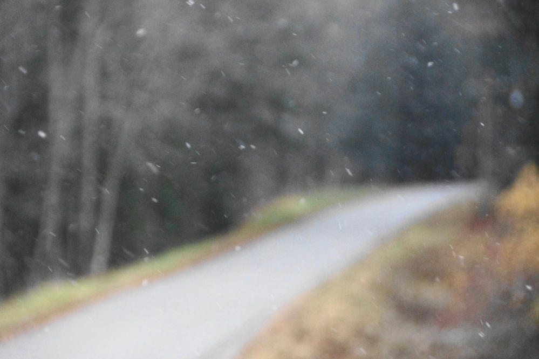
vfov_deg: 6.1
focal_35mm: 225
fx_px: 3368
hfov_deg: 9.1
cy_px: 180
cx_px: 270
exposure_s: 1/100
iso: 1600
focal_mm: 150
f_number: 5.6
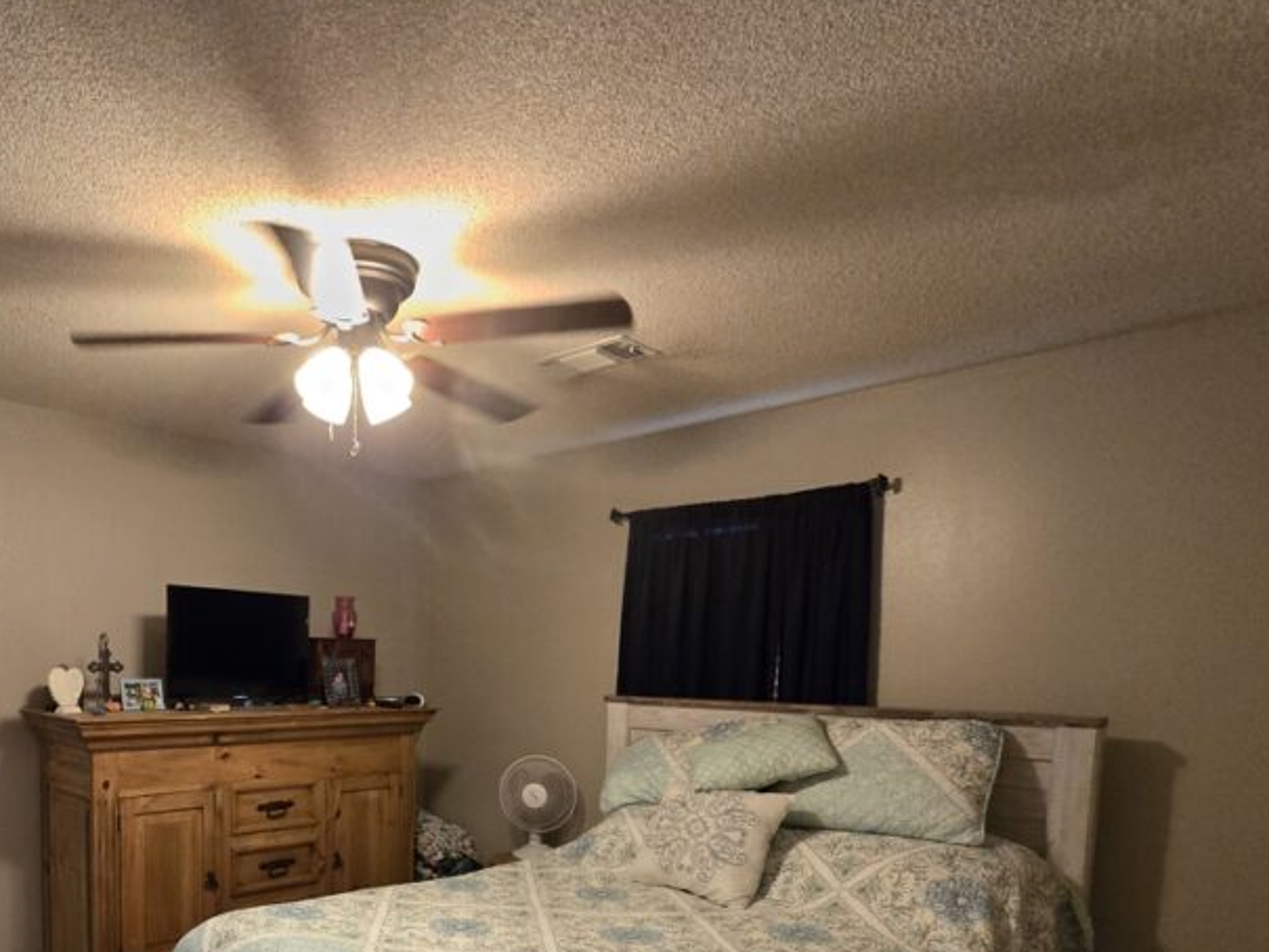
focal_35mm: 22
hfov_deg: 72.9
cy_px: 747
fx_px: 807
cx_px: 375
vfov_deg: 57.1
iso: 1000
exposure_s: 1/60
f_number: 2.2
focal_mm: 2.2
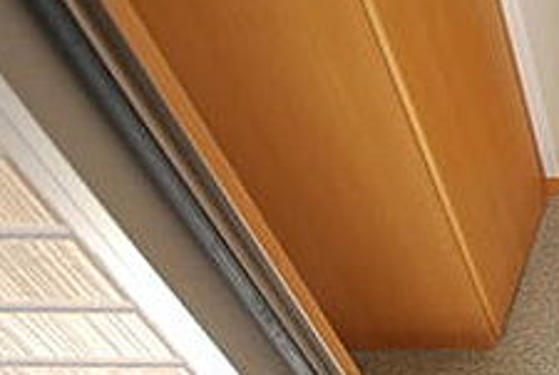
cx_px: 735
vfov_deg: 33.5
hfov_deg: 33.9
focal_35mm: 40
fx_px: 622
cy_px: 169
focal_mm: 10
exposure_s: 1/80
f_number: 4.5
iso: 200
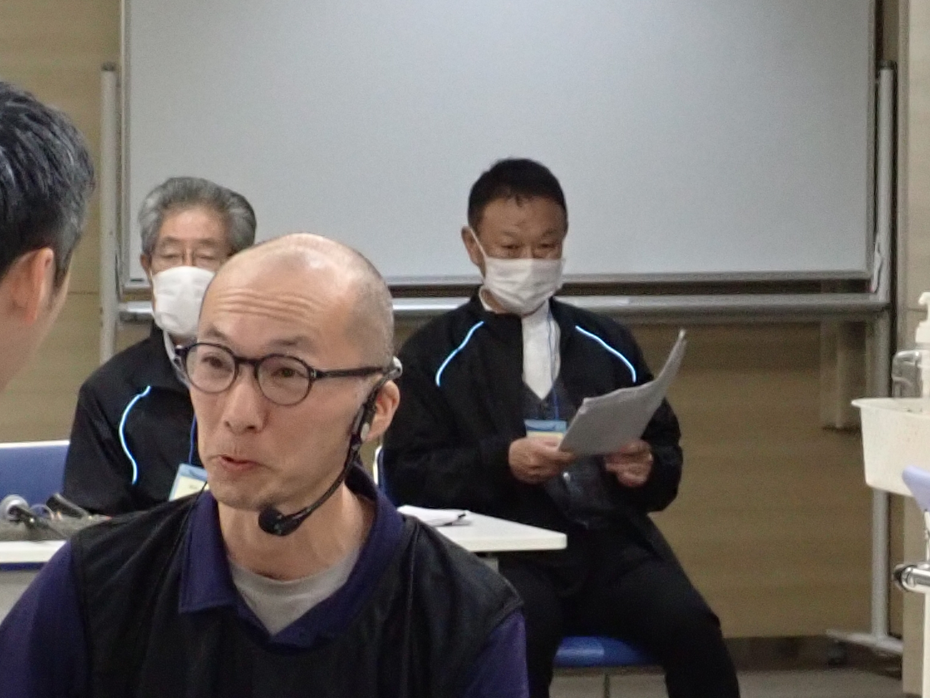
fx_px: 6958
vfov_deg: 5.7
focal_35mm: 259
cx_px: 438
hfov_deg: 7.6
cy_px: 666
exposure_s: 1/80
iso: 800
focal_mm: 18
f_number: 4.9
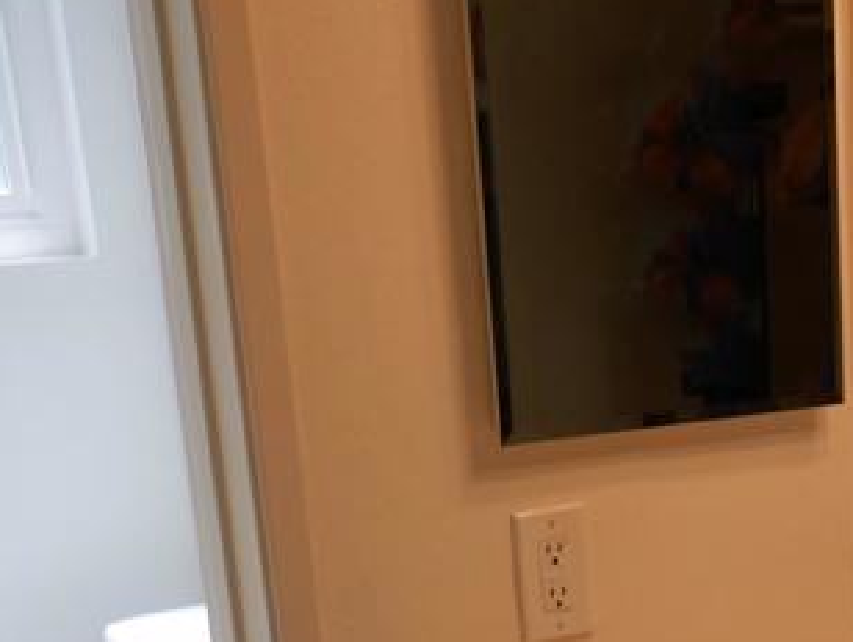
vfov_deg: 14.7
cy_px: 987
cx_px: 997
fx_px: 2295
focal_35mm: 93
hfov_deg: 19.9
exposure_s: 1/125
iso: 200
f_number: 4
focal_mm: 14
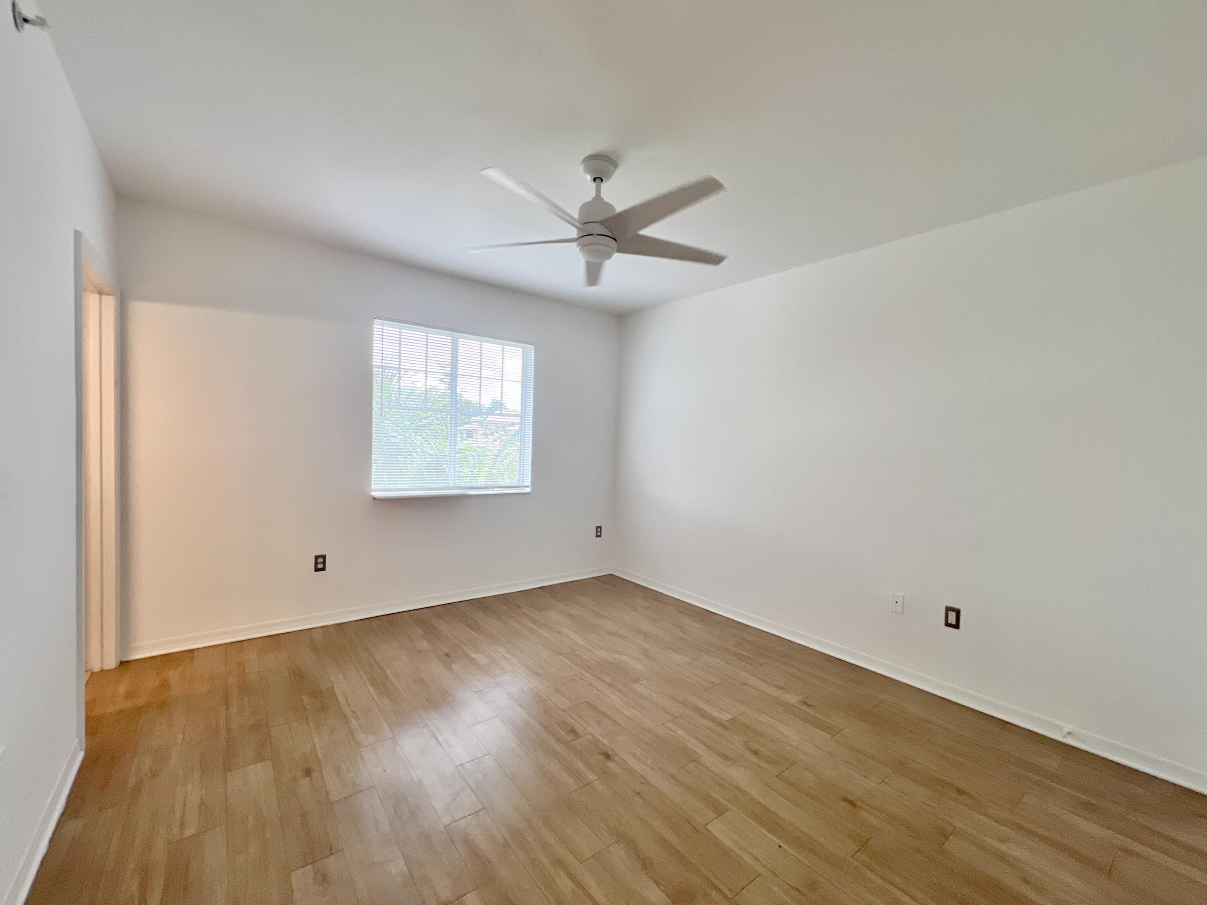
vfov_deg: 89.9
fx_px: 453
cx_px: 604
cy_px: 452
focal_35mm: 13
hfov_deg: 106.2
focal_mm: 1.57
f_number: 1.8
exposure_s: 1/120
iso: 160
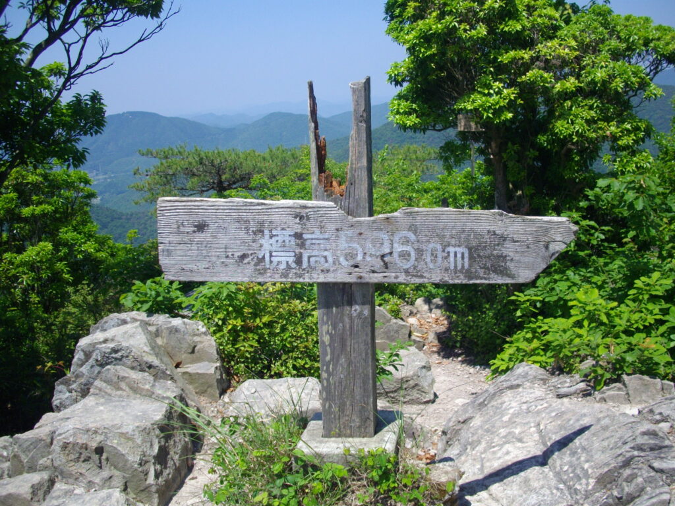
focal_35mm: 37
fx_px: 721
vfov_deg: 38.7
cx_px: 338
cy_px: 253
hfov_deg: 50.1
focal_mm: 6.2
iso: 100
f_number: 5.6
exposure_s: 1/320
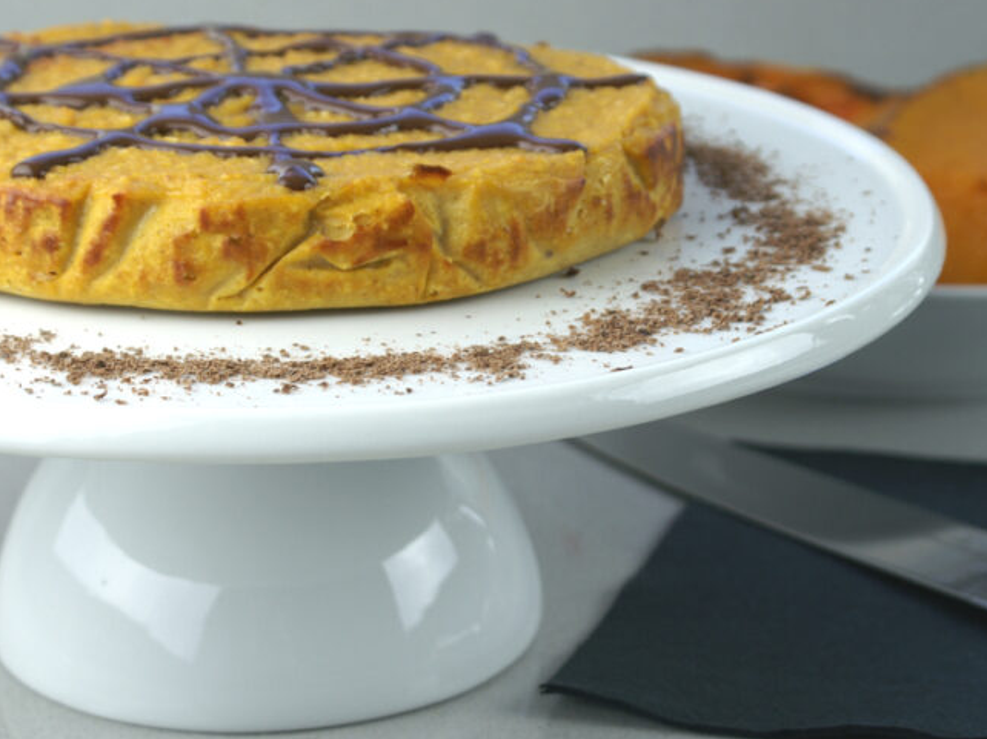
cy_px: 330
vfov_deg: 12.9
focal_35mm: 115
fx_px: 3278
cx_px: 612
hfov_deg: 17.1
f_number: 6.3
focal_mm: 50
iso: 100
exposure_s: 1/100
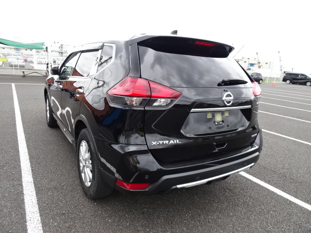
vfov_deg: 56.8
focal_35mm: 24
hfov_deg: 71.6
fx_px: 216
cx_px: 156
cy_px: 116
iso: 100
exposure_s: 1/250
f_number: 3.5
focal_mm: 4.1
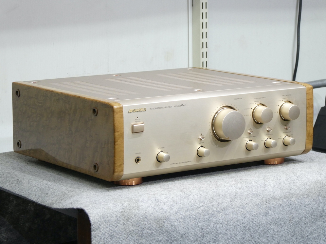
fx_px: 1168
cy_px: 122
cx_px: 163
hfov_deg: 15.9
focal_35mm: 124
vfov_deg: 12.0
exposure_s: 1/6
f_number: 5.2
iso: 200
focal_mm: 22.3
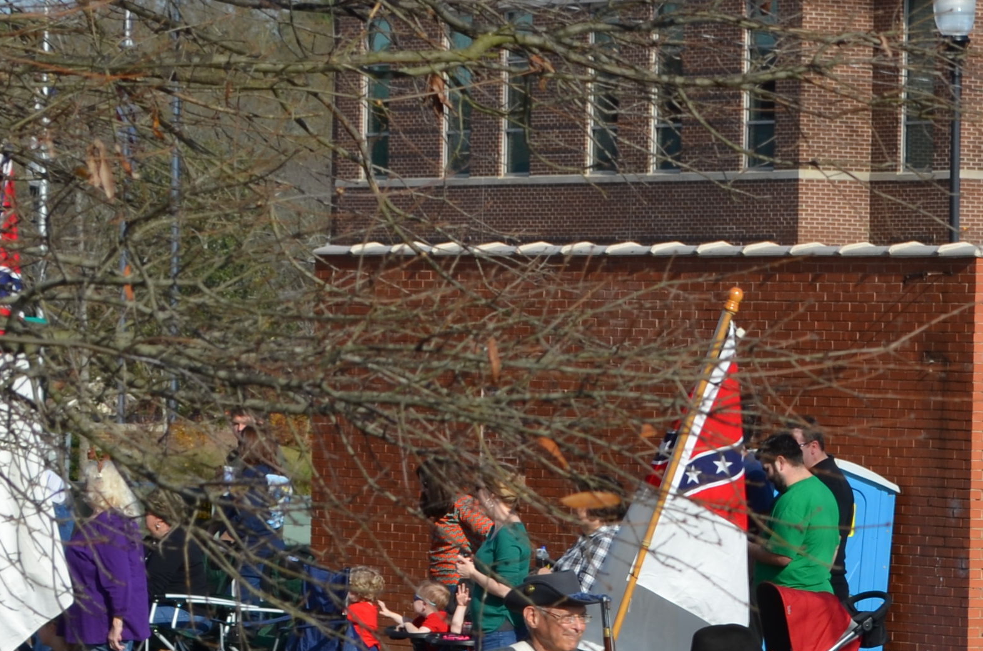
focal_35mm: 259
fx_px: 7045
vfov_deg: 5.3
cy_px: 732
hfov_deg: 7.9
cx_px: 1343
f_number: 9
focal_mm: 55
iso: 100
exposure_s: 1/320
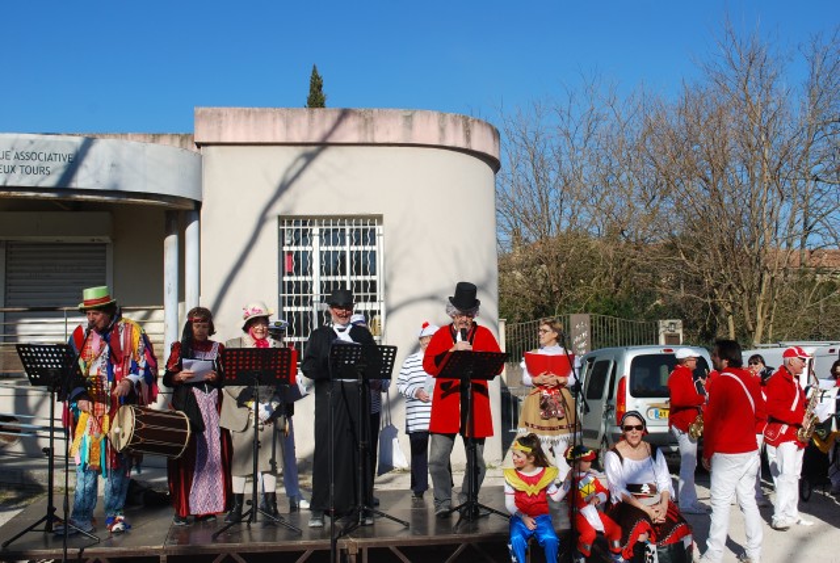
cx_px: 420
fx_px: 911
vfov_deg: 34.3
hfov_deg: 49.5
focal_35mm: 39
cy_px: 282
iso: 100
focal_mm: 26
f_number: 8
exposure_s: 1/250
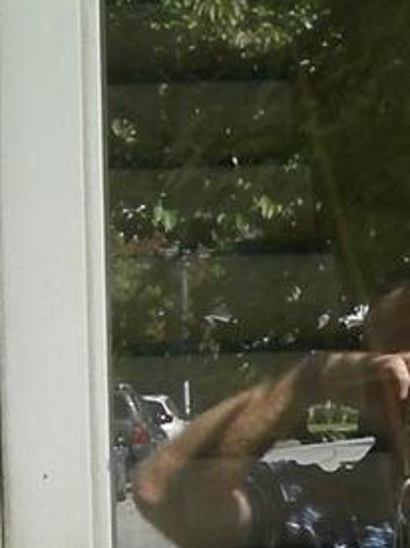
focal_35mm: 201
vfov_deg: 9.7
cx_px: 537
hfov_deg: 7.3
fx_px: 3177
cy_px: 699
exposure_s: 1/87.3
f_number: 3.8
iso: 64
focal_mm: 7.5
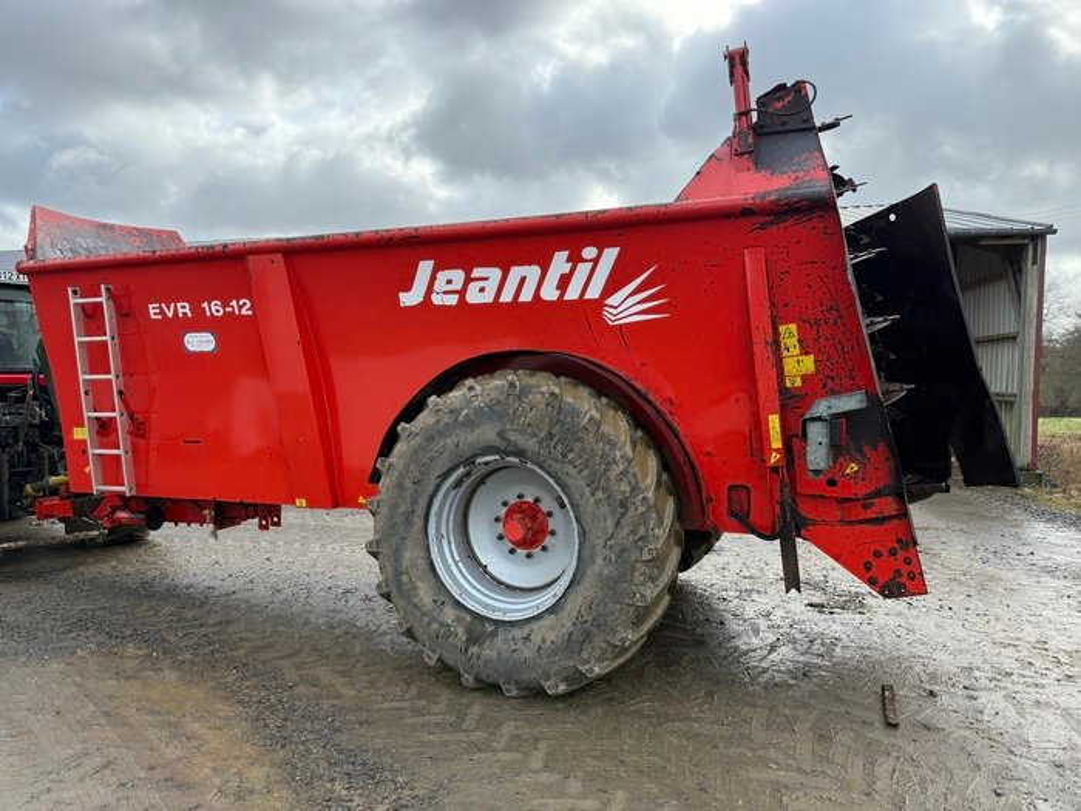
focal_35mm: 24
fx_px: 749
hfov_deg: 71.6
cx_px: 540
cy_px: 406
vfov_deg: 56.8
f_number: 1.78
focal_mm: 6.76
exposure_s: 1/1437
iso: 100
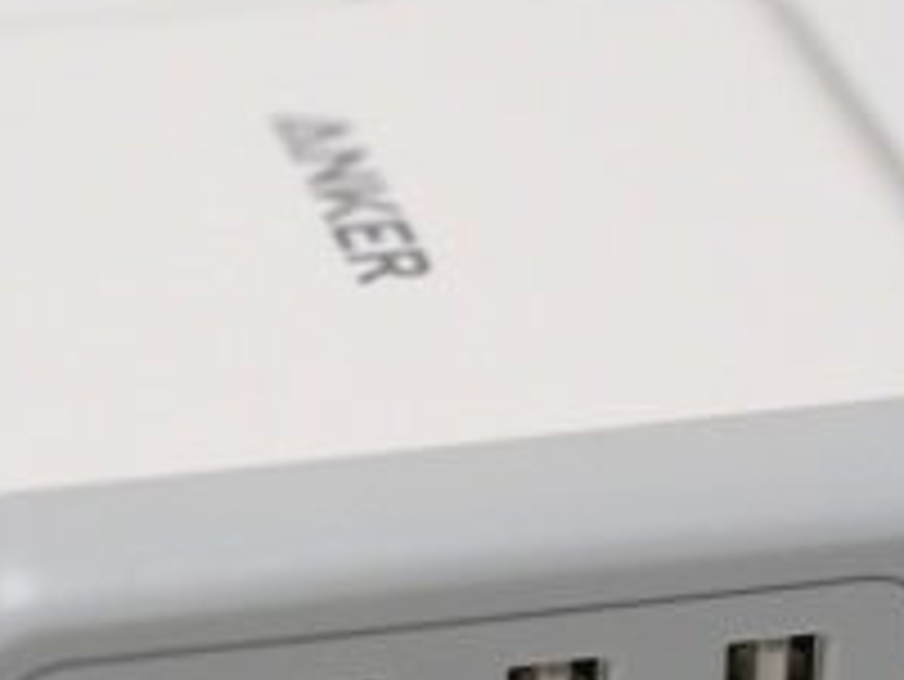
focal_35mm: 239
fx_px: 6245
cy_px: 572
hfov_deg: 8.3
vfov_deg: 6.2
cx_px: 423
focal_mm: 60
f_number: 4
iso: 2500
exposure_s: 1/125
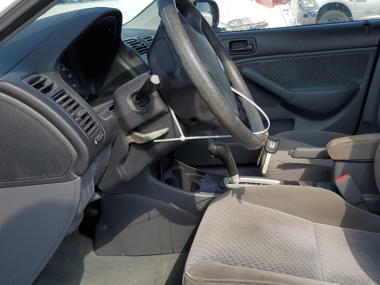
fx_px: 505
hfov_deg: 40.3
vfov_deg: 31.5
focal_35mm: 46
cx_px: 277
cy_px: 133
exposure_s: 1/1667
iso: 50
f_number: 1.5
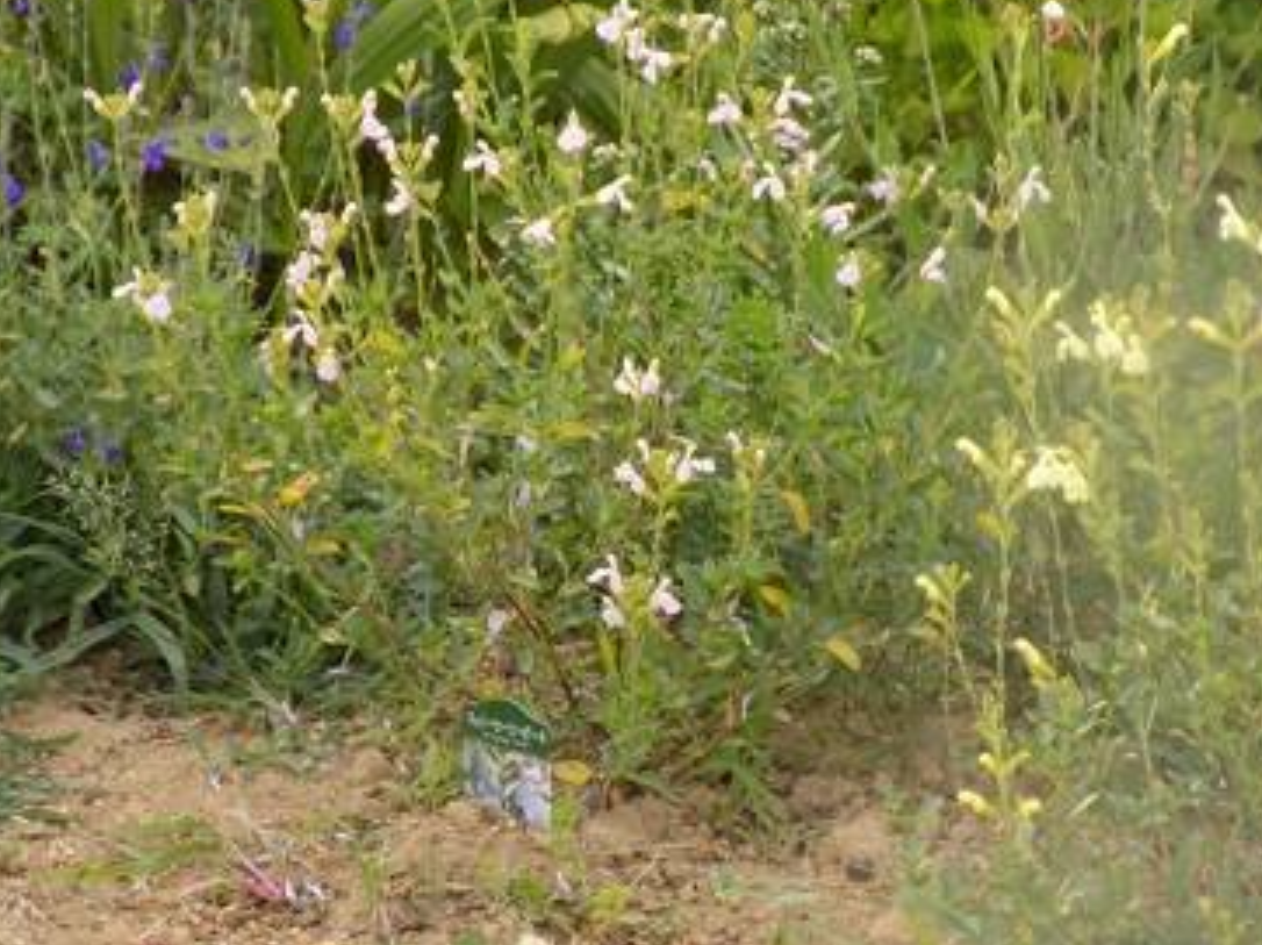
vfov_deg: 5.9
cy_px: 408
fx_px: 9181
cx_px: 641
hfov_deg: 7.9
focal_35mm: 252
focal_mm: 33.7
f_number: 5.4
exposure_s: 1/40
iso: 80
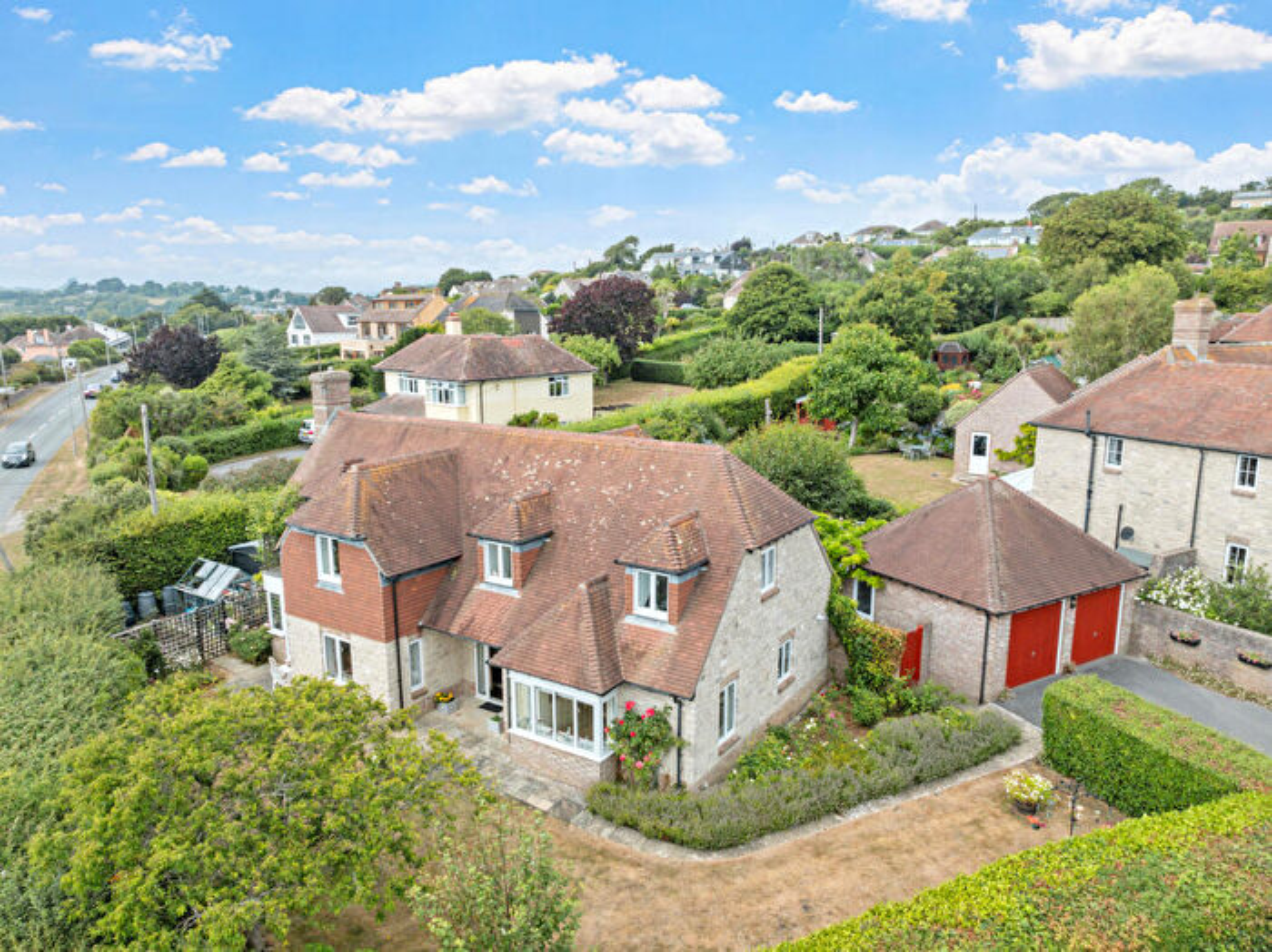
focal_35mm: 24
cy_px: 476
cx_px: 636
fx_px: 881
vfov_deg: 56.8
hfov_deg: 71.6
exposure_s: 1/400
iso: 140
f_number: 2.8
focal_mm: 12.29
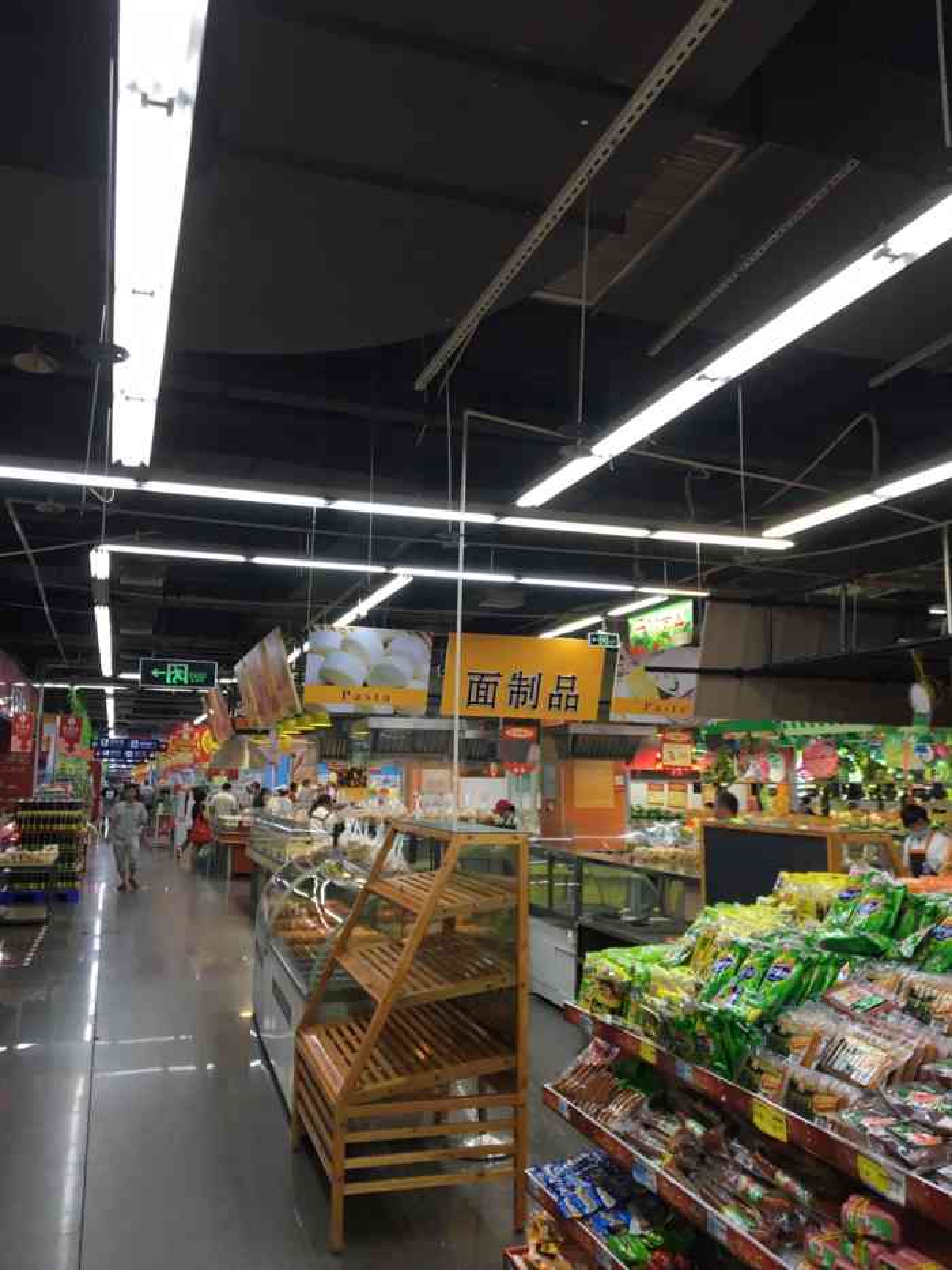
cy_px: 635
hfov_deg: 48.2
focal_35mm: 29
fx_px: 1063
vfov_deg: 61.7
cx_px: 476
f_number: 2.2
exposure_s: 1/33
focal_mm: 4.15
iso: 40
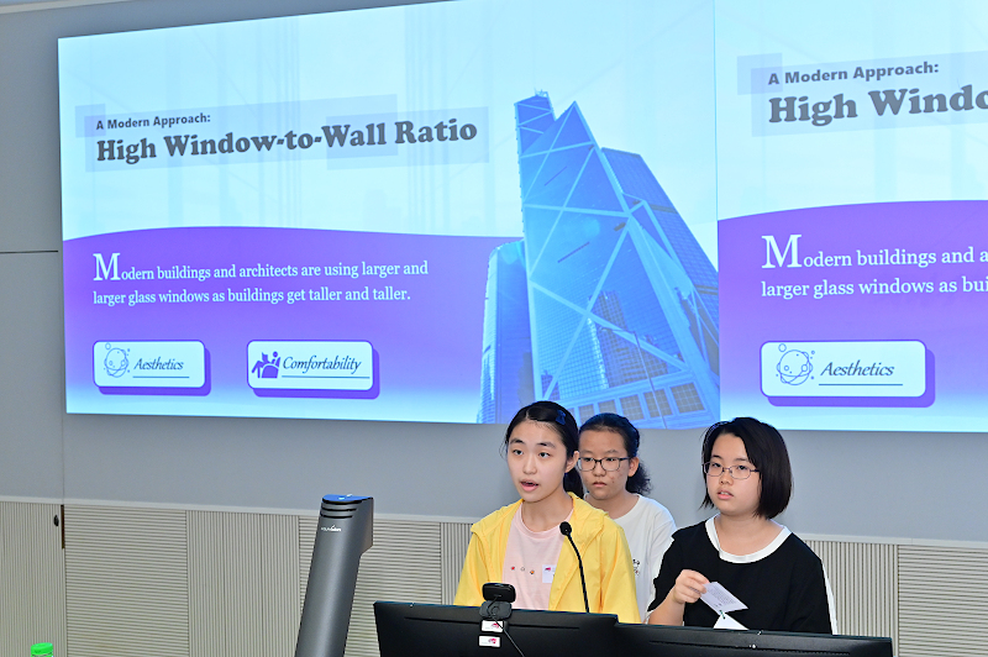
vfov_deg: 27.5
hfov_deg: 40.4
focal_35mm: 49
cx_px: 494
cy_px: 328
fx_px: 1344
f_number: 5.6
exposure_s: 1/80
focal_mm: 49
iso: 1600
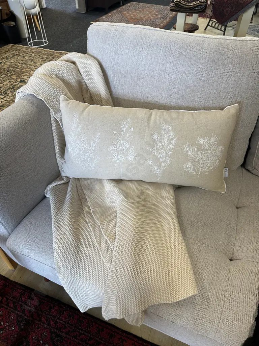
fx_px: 239
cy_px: 173
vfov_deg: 71.6
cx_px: 130
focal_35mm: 24
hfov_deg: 56.8
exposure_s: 1/100
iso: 160
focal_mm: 6.86
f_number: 1.78
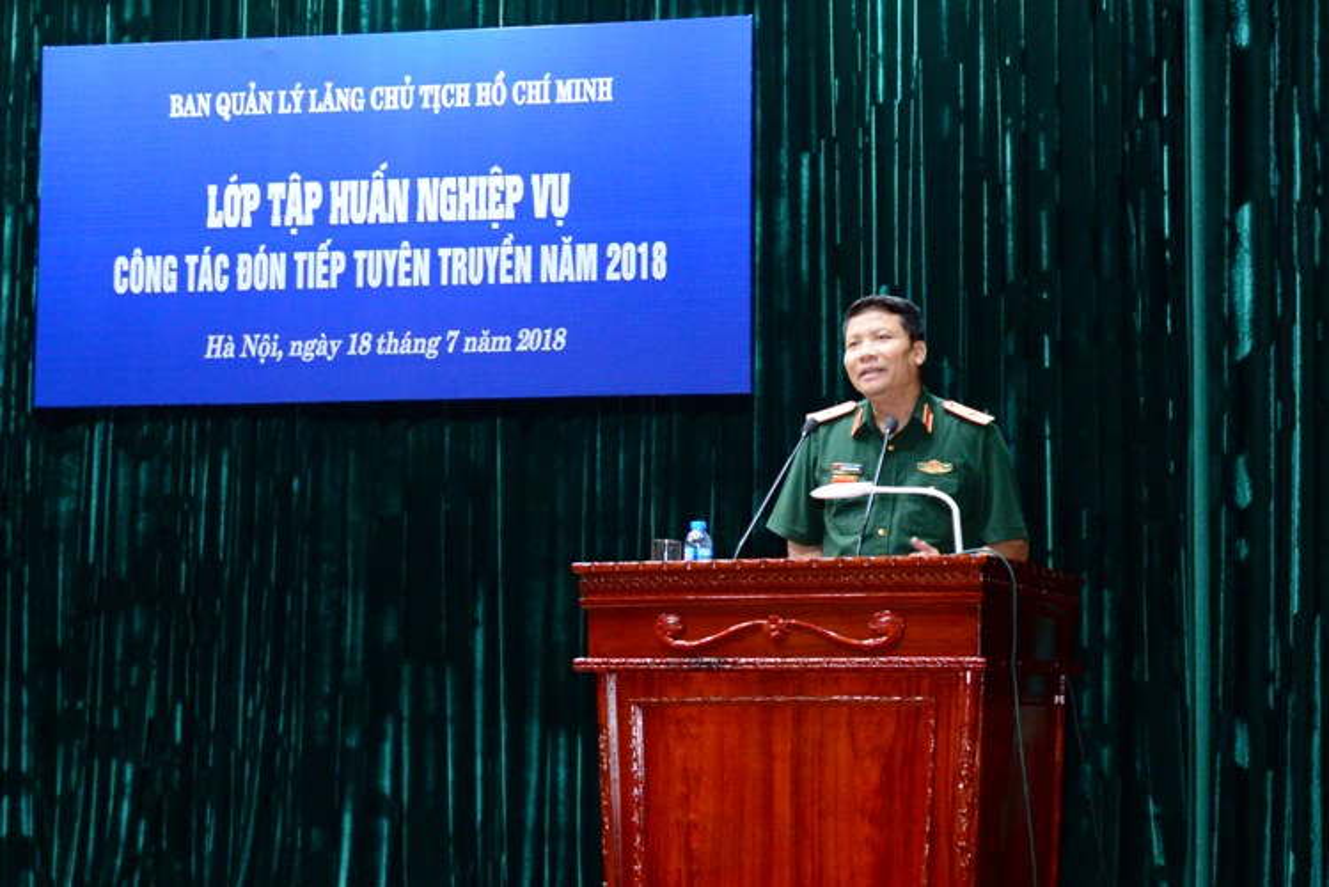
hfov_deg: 58.7
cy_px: 444
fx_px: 1182
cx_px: 664
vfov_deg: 41.1
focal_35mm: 32
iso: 2000
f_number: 5
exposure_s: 1/80
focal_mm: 32
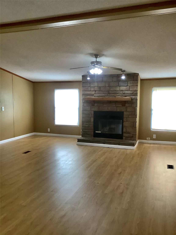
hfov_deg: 45.4
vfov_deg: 58.4
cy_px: 118
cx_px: 88
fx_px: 210
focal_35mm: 31
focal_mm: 3.3
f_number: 2.4
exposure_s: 1/60
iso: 80
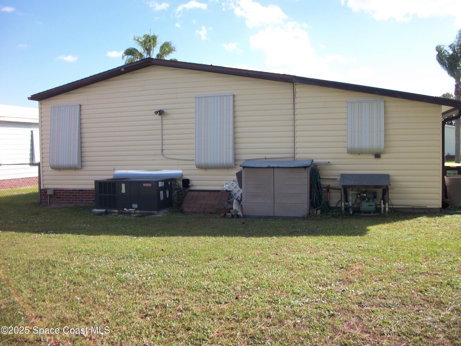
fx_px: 426
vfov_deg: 44.2
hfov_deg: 56.8
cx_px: 230
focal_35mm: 32
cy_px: 173
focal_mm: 5.7
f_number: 8.8
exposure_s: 1/100
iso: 80
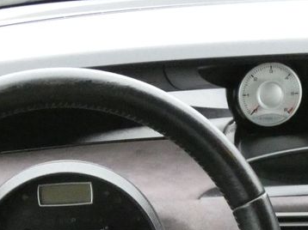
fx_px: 916
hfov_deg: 19.1
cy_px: 301
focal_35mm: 103
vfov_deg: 13.8
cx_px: 134
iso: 1600
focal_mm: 6.5
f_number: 5.6
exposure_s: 1/60
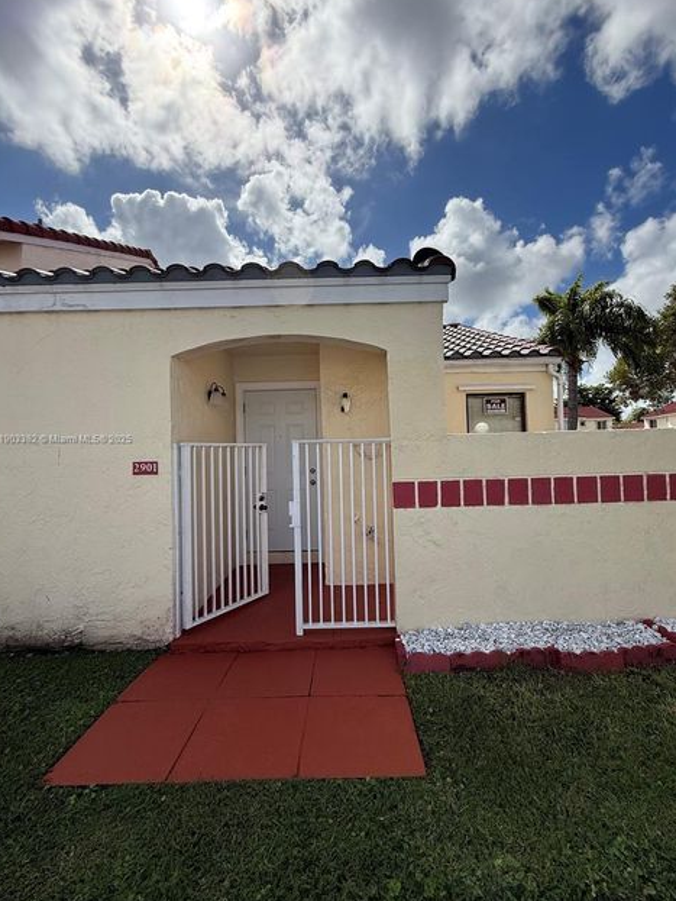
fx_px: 390
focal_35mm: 15
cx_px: 346
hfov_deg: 81.8
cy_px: 440
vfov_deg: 98.1
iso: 64
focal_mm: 2.22
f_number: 2.2
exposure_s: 1/3460
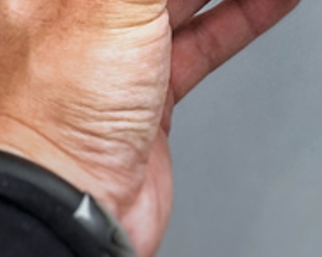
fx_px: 2248
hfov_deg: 8.2
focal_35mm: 236
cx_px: 189
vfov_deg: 6.2
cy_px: -415
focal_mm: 6.6
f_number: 2.8
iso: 20
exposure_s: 1/33
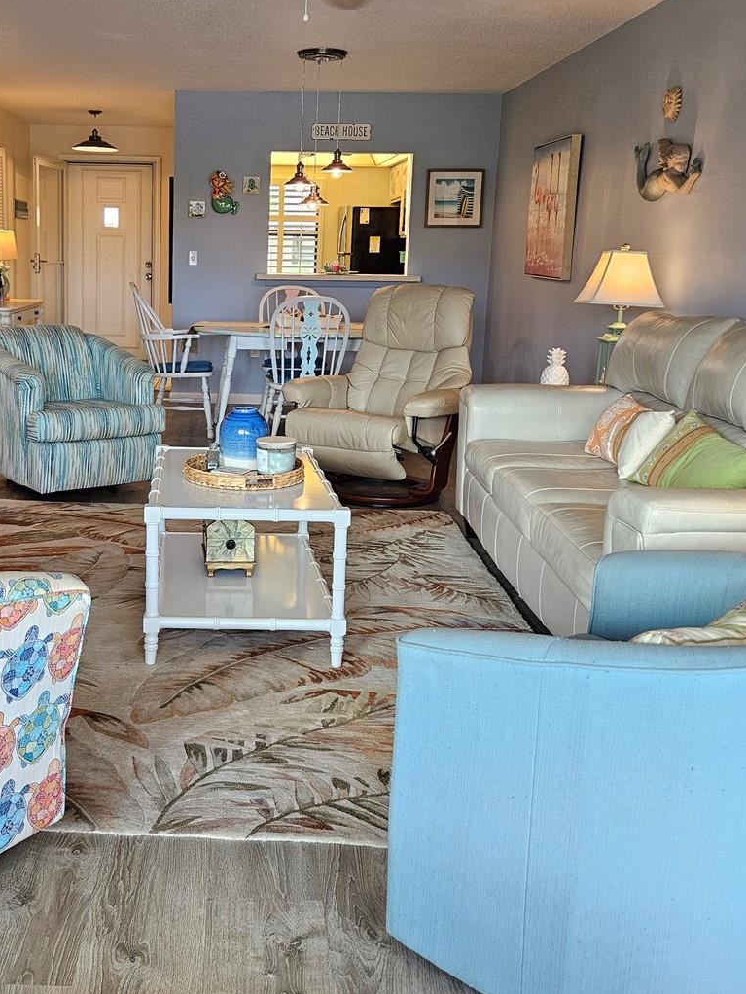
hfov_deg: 38.8
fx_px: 1034
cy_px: 430
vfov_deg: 51.2
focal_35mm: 36
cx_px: 204
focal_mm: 5.4
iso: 125
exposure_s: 1/120
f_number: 1.8
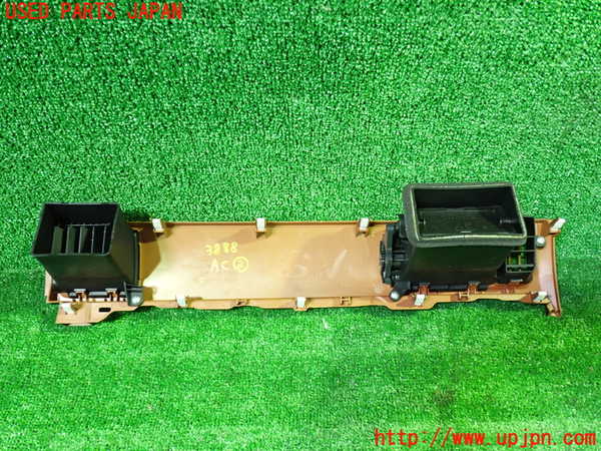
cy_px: 226
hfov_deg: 60.0
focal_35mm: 30
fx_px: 521
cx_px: 300
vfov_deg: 46.8
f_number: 2.3
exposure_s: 1/20
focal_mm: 5.4
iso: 800
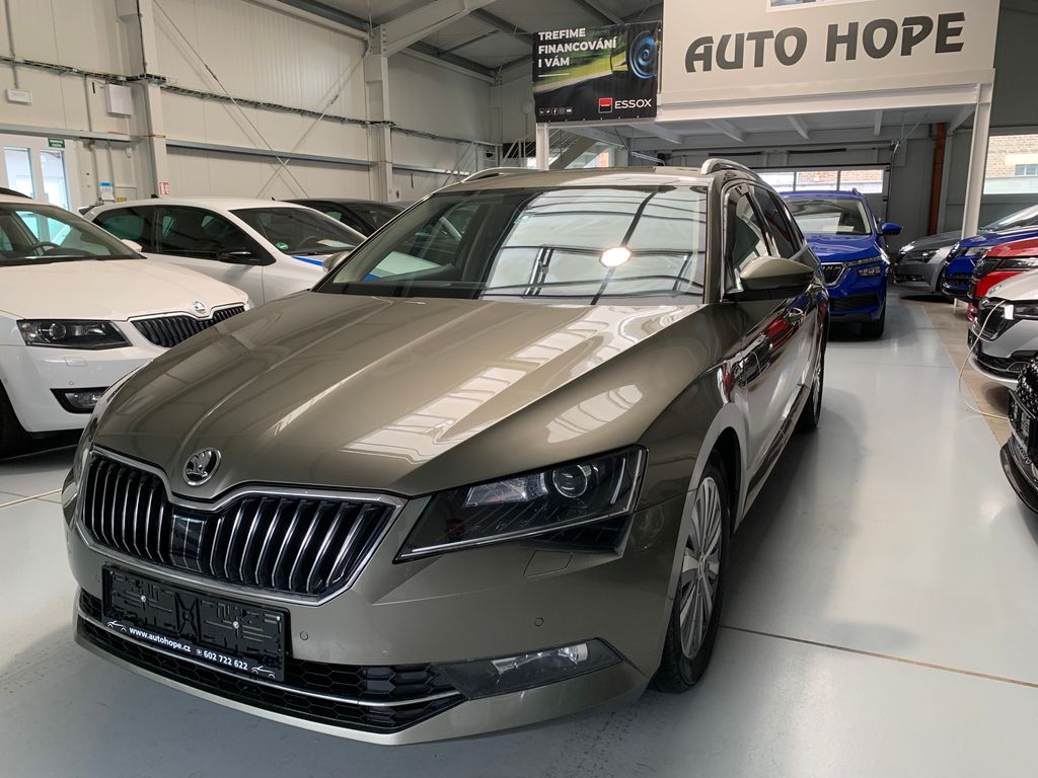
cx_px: 519
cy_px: 389
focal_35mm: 26
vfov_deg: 53.1
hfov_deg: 67.3
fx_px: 780
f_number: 1.8
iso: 100
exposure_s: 1/88
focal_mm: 4.25
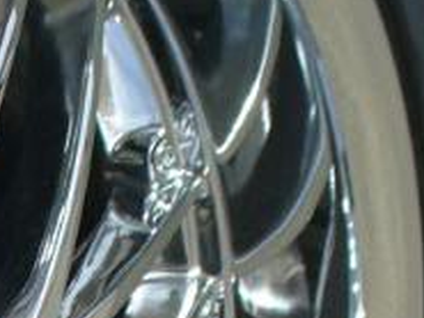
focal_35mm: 202
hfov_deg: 9.5
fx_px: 2476
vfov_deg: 7.0
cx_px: -231
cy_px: 744
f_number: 5.6
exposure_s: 1/320
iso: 80
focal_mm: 6.1
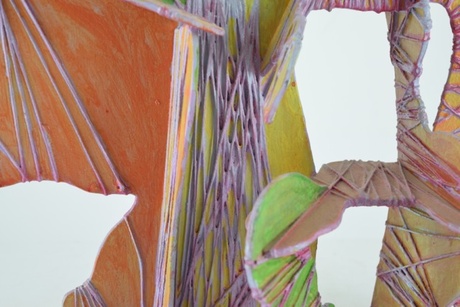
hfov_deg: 24.6
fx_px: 1054
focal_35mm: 82
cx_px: 230
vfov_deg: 16.6
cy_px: 154
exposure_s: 1/125
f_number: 5.6
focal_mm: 55
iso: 800
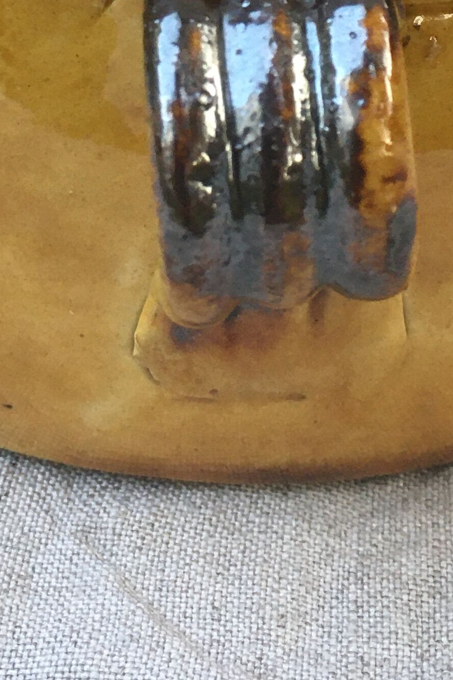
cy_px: -93
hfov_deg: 15.0
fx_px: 1717
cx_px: 257
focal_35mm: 91
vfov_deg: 21.1
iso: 50
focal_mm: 4.15
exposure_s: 1/33
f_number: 2.2
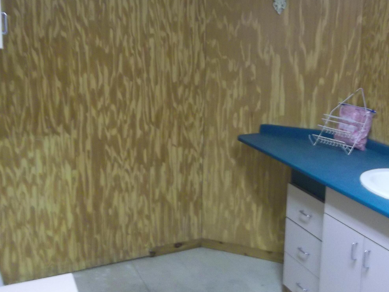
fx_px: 461
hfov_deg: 45.6
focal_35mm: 41
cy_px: 96
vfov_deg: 34.8
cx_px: 226
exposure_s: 1/8
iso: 266
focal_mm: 4.9
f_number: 3.5
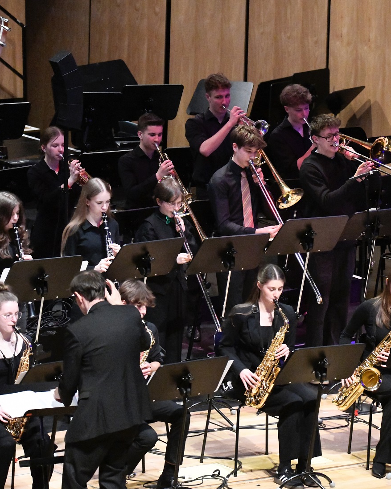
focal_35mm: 311
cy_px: 244
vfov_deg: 6.2
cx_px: 343
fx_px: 4501
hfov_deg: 5.0
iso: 25600
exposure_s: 1/800
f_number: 5.3
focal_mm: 220
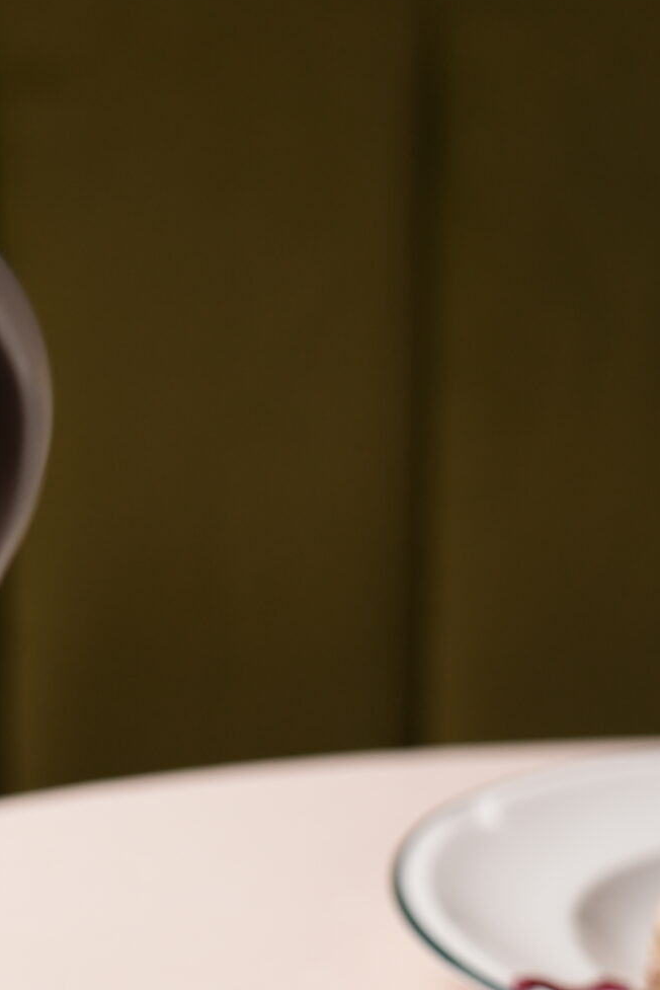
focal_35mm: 131
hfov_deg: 10.4
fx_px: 3600
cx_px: -13
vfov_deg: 15.5
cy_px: 844
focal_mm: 50
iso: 400
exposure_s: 1/125
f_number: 4
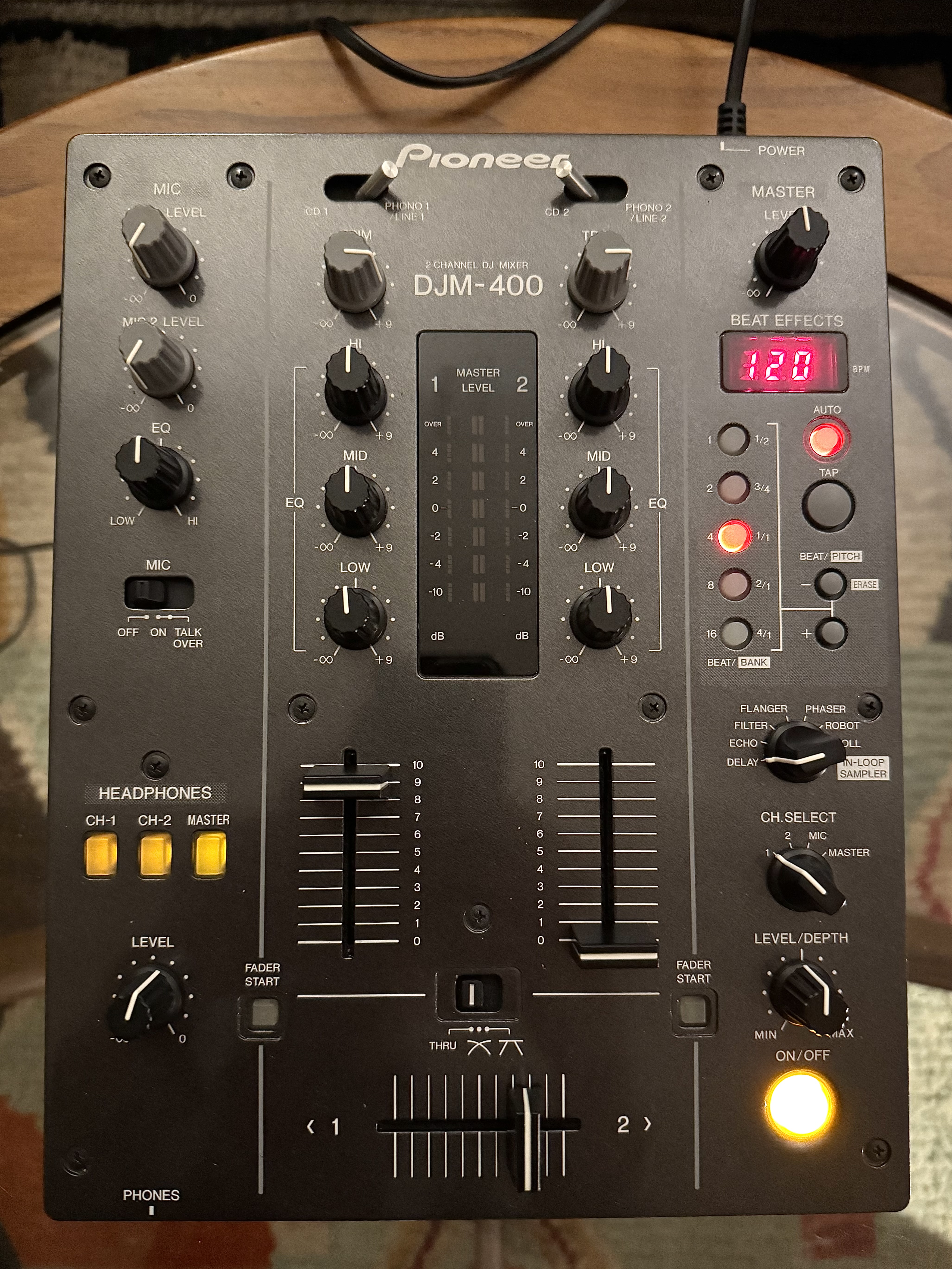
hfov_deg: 54.9
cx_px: 489
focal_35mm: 25
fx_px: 917
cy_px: 656
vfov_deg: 69.4
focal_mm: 6.76
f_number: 1.78
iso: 1250
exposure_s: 1/28
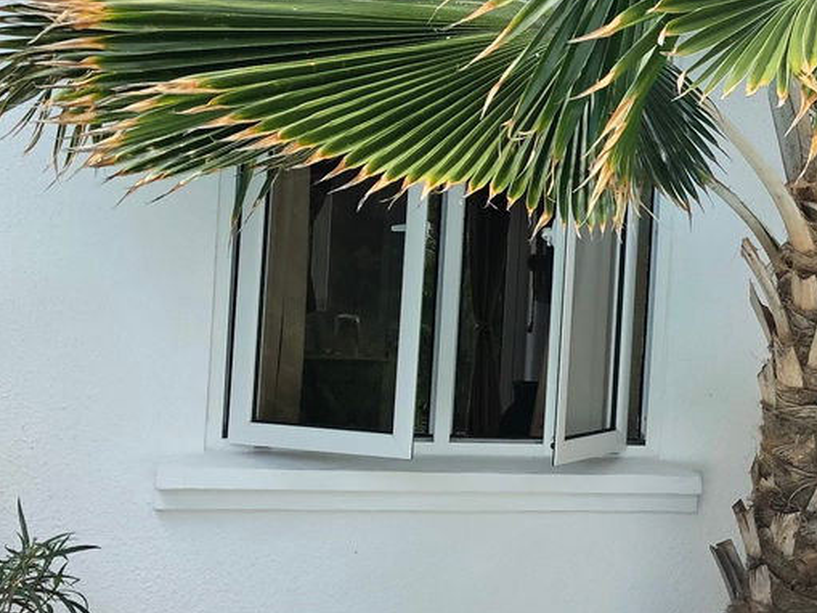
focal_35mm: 88
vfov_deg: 16.8
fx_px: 2077
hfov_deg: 19.9
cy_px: 284
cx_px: 1141
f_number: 1.8
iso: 20
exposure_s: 1/600
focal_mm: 4
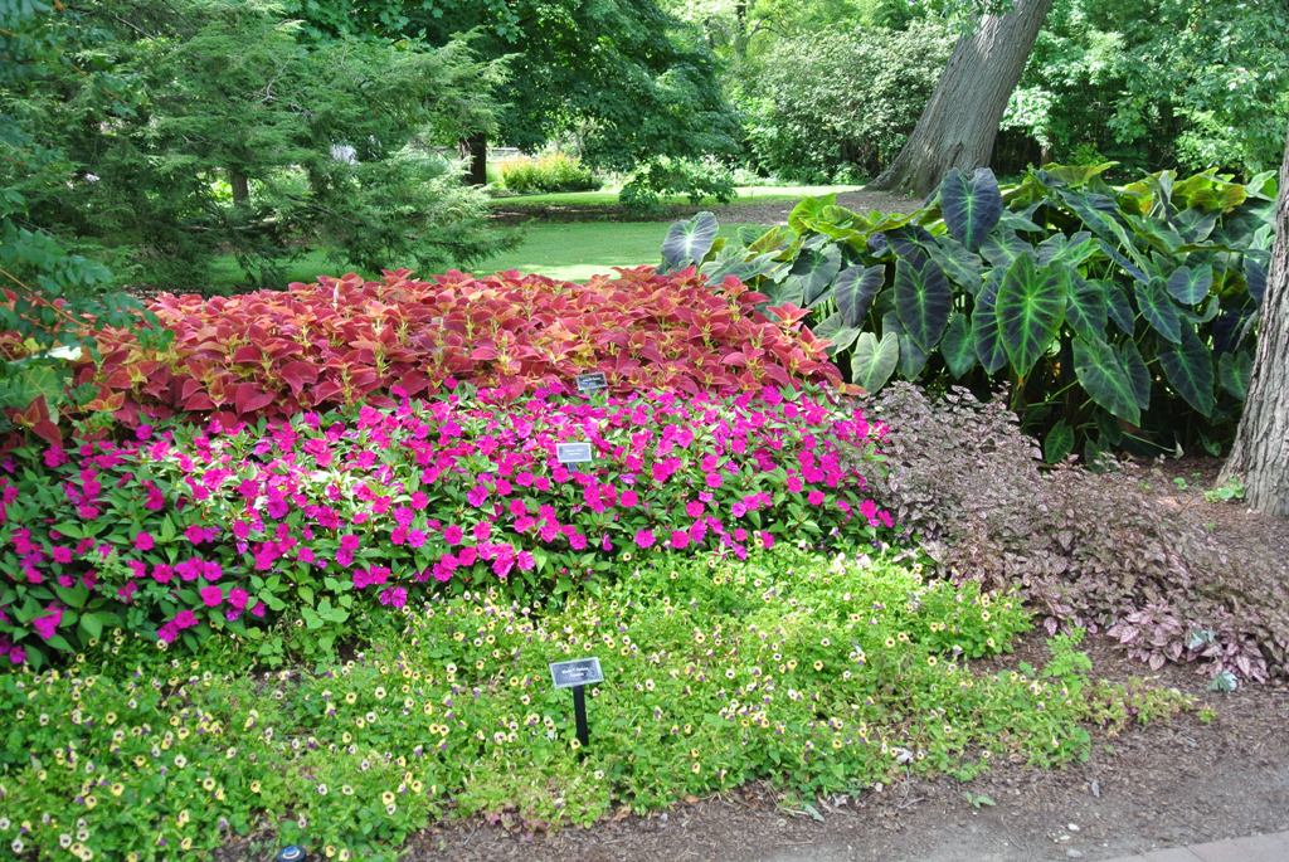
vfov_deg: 33.5
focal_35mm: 40
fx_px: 1434
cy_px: 431
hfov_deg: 48.4
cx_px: 644
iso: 100
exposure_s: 1/100
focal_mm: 15.1
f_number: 4.2
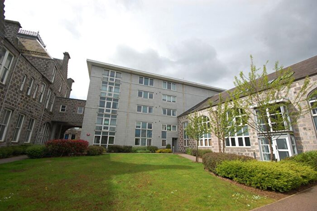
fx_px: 132
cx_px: 158
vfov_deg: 77.3
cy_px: 106
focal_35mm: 15
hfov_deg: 100.4
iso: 200
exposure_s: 1/320
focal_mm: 10
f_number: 9
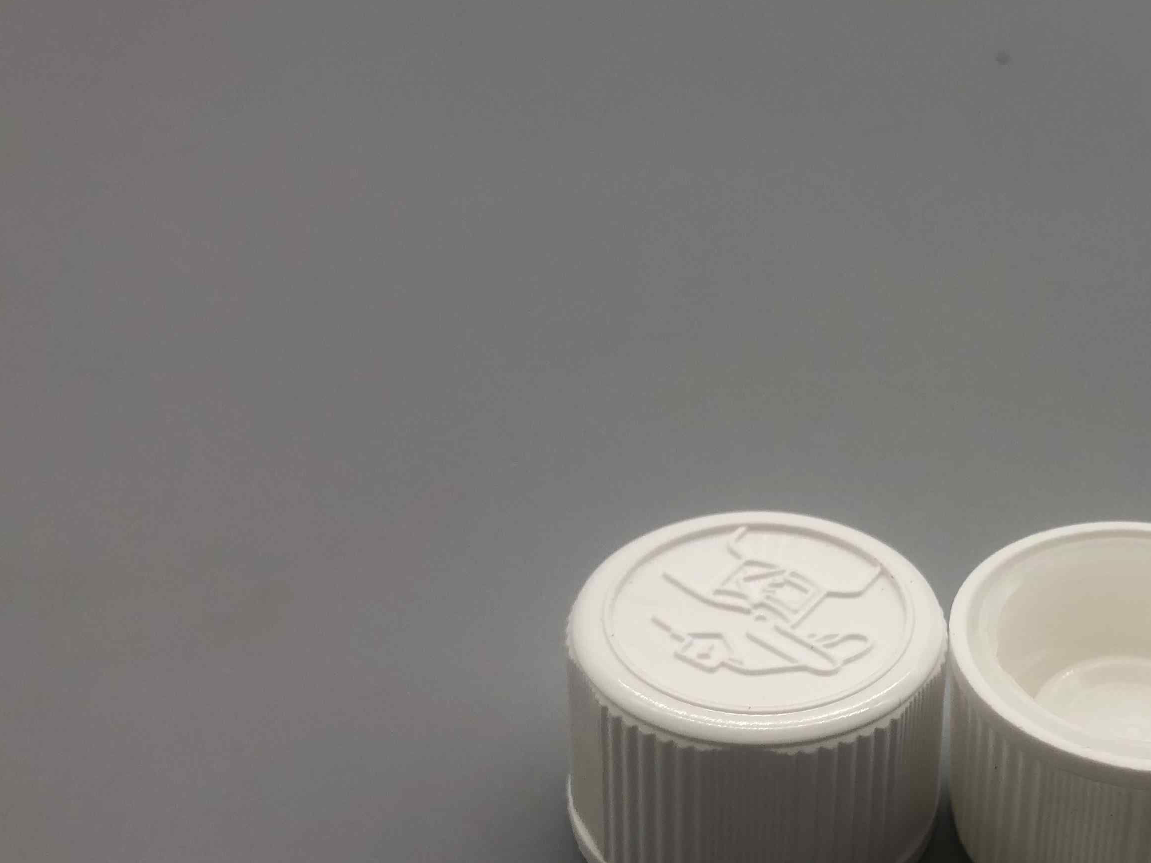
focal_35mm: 49
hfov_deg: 37.5
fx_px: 1629
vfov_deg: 29.6
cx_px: 926
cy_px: 520
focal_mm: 3.99
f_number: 1.8
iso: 32
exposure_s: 1/100
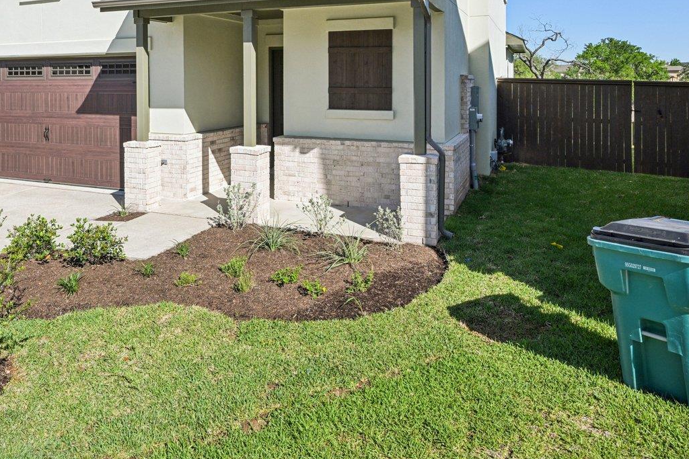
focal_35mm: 31
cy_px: 80
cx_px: 235
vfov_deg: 40.3
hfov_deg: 59.0
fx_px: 593
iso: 100
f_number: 6.7
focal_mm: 15.5
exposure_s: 1/500
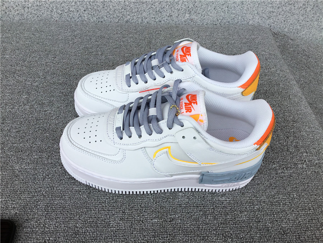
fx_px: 289
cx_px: 162
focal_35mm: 31
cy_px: 122
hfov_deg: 58.4
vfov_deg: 45.4
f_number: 2.4
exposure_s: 1/622
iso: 25
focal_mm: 3.3
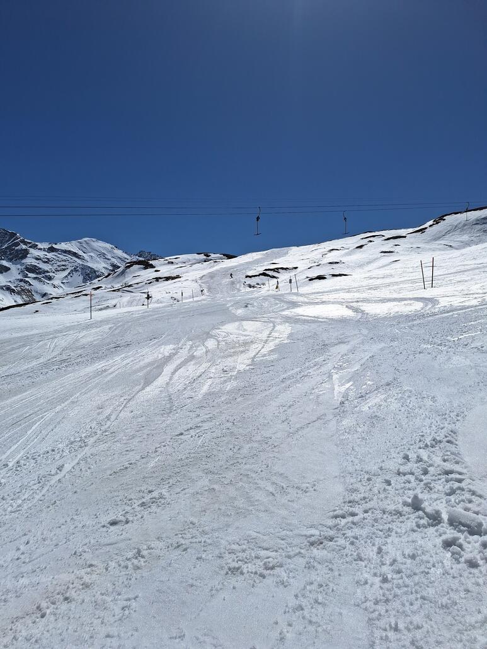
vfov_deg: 73.9
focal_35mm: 23
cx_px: 244
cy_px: 324
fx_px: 431
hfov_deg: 58.9
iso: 40
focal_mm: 5.54
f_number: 1.8
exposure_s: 1/11236
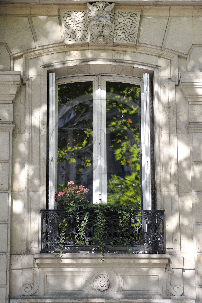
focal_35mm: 130
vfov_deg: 15.8
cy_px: 152
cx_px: 101
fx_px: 1095
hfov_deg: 10.5
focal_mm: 130
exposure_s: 1/200
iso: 200
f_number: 5.6
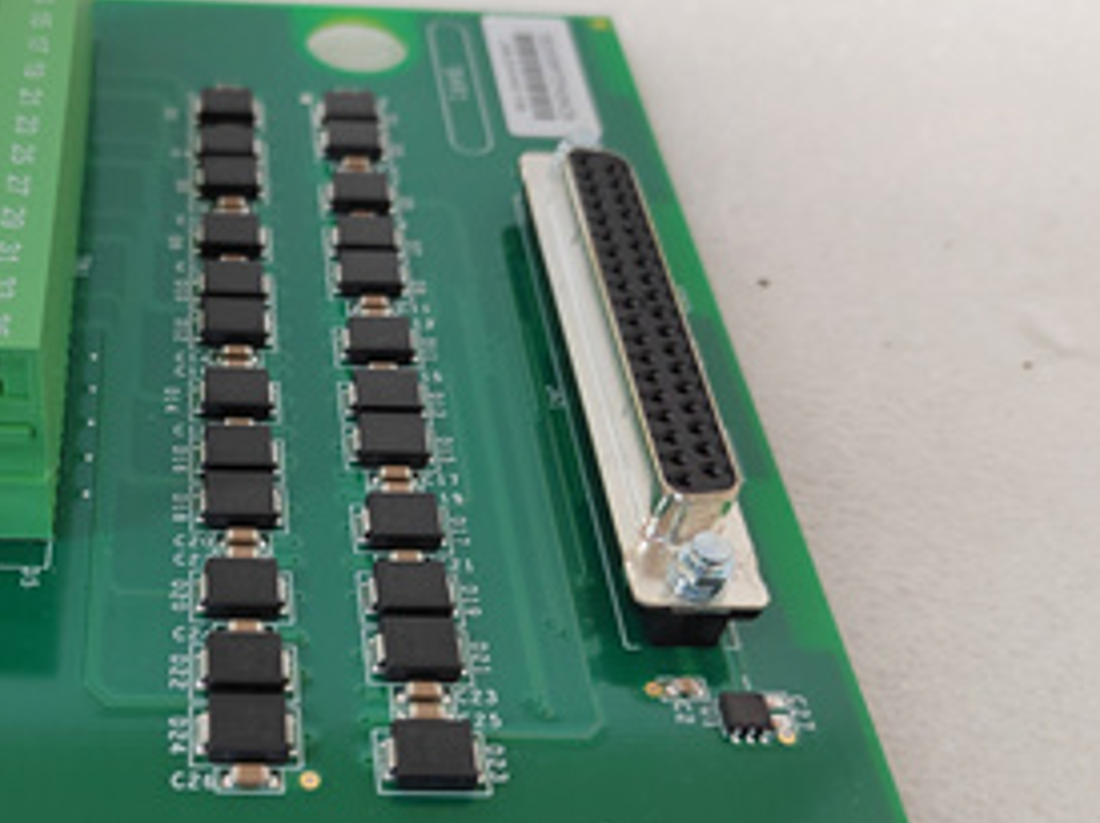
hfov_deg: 42.8
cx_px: 225
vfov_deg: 34.0
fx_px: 1333
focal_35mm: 42
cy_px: 540
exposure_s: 1/50
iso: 2025
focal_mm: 5.52
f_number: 1.9
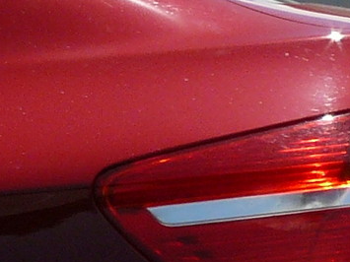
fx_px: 3275
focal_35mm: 324
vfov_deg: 4.5
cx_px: 980
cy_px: 506
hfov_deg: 5.8
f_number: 5.6
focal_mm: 7.6
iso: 100
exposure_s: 1/400
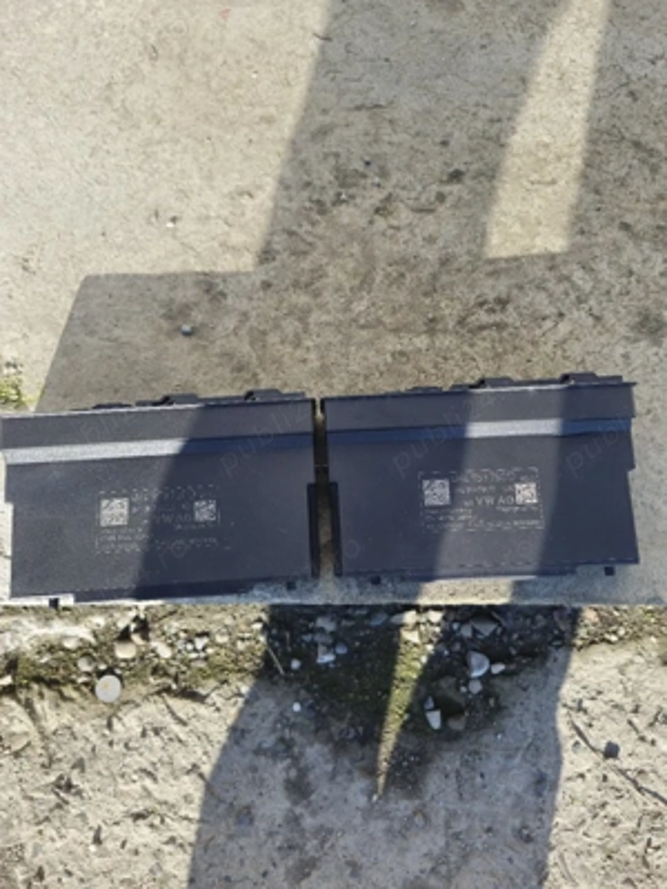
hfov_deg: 58.9
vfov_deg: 73.9
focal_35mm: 23
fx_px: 591
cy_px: 444
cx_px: 334
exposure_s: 1/556
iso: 50
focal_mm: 5.54
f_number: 1.8
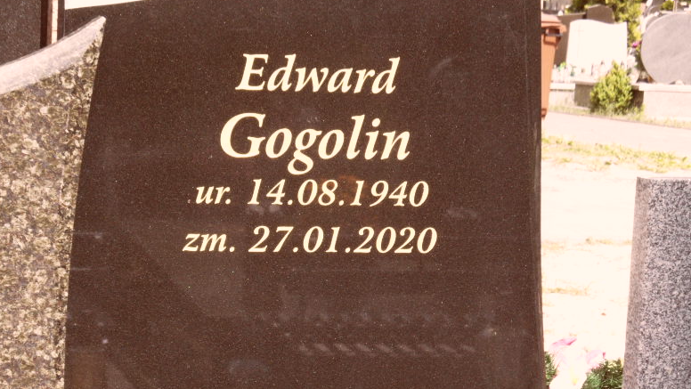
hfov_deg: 18.6
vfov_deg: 10.5
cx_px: 264
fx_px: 2108
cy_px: 279
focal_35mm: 115
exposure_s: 1/350
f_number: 4.2
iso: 80
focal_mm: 13.2
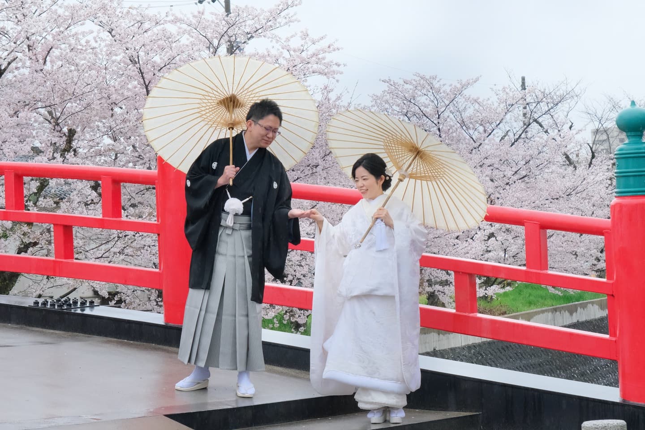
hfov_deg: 19.5
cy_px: 215
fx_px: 1881
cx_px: 322
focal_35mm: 105
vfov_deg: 13.0
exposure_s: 1/250
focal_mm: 69.8
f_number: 8
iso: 1600
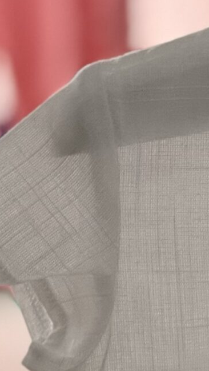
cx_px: 393
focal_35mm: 515
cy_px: 565
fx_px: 5070
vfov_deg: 4.2
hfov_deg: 2.4
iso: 125
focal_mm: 15.66
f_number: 2.8
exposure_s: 1/100
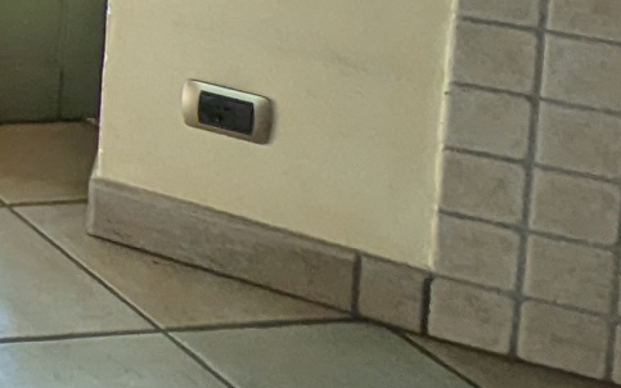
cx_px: -946
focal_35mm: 90
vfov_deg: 11.9
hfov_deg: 14.0
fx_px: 1523
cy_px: -523
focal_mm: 2.35
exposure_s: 1/93.4
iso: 40
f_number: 2.2
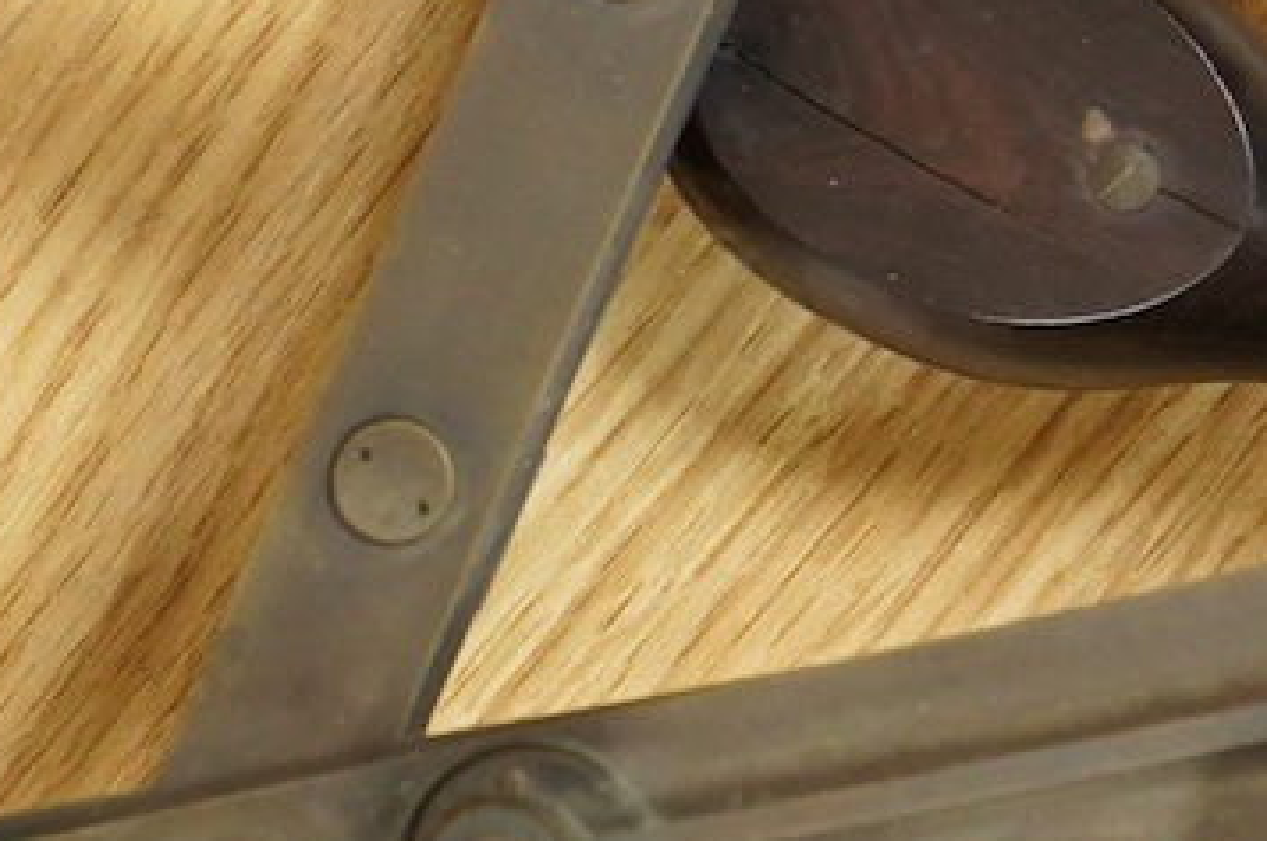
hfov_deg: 8.7
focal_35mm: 236
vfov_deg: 5.8
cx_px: 953
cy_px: -2
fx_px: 8295
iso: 4000
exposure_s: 1/125
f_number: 5.6
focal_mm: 49
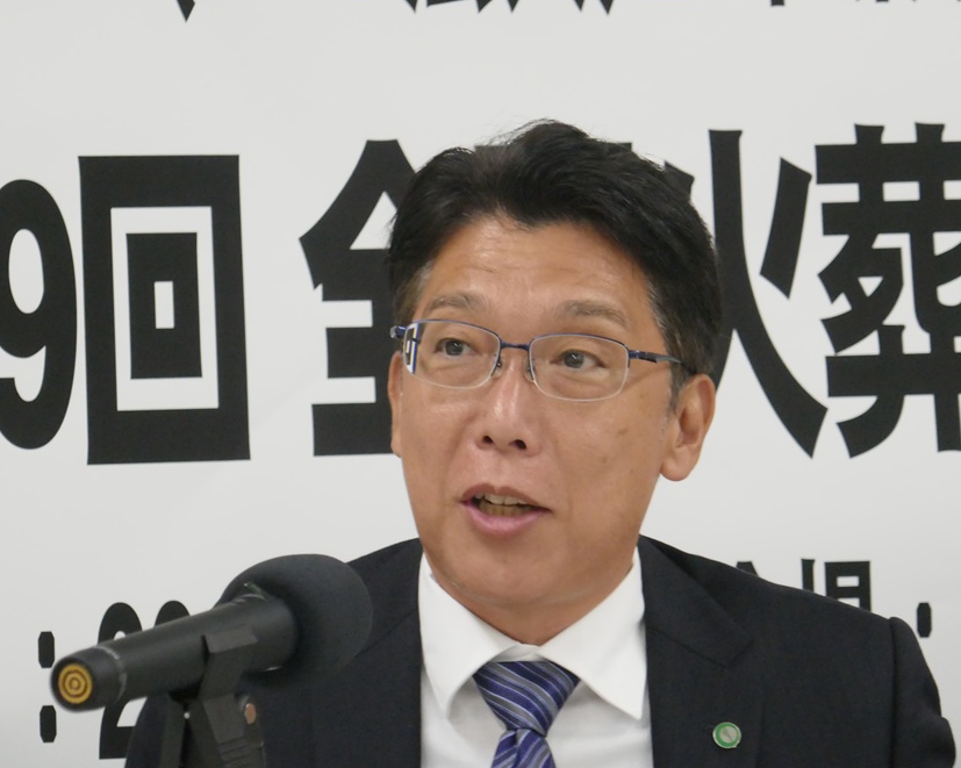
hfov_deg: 13.5
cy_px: 383
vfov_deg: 10.8
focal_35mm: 143
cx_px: 486
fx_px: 4066
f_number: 5.6
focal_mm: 46
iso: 2500
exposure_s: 1/125
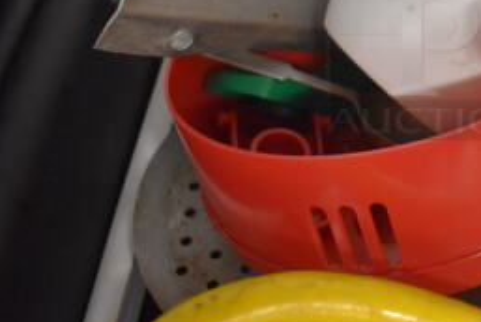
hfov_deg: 28.6
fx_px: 856
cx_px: 524
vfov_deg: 20.9
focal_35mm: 64
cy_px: 41
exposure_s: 1/60
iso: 3200
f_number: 3.5
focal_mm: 18
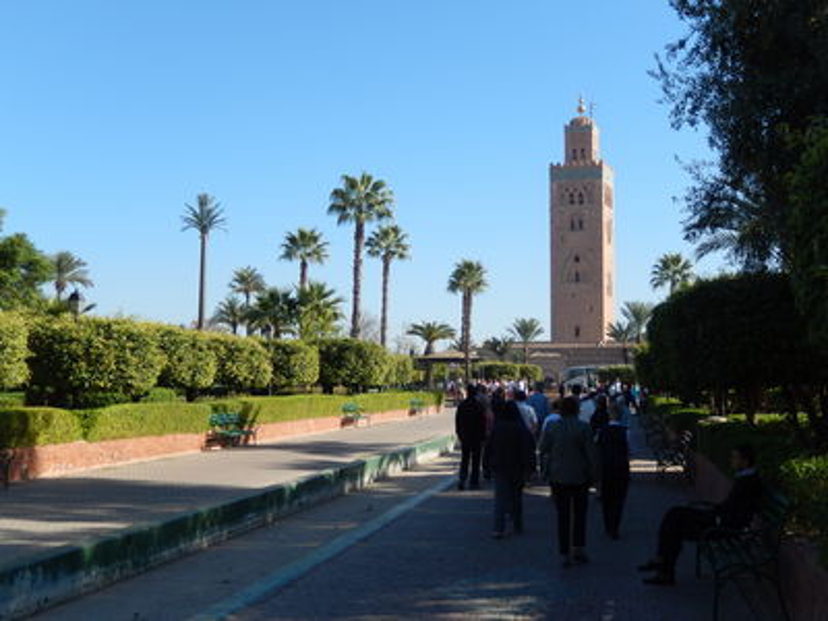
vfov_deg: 32.2
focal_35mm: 45
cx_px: 414
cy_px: 310
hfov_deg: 42.1
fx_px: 1076
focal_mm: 8.1
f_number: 4.3
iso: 125
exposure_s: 1/640
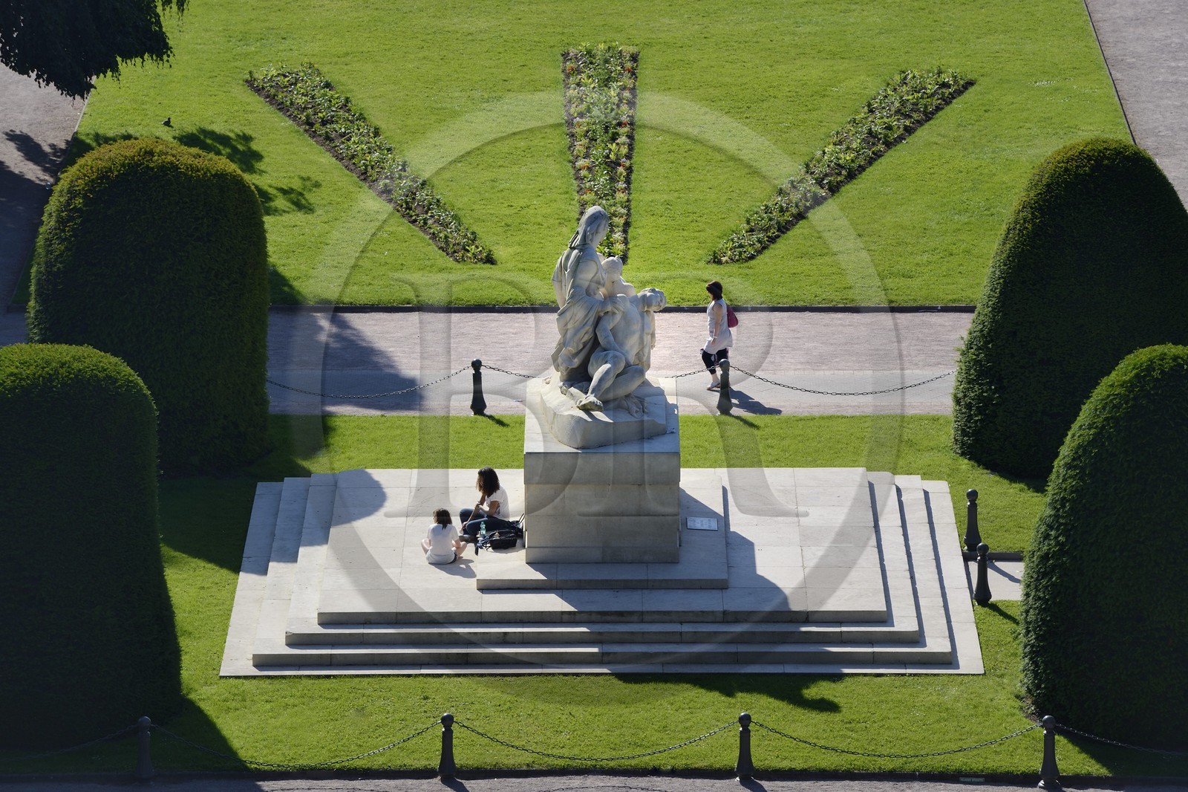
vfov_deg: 6.9
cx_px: 594
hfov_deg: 10.3
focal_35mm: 200
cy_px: 396
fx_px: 6598
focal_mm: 200
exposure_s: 1/250
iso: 200
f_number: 11
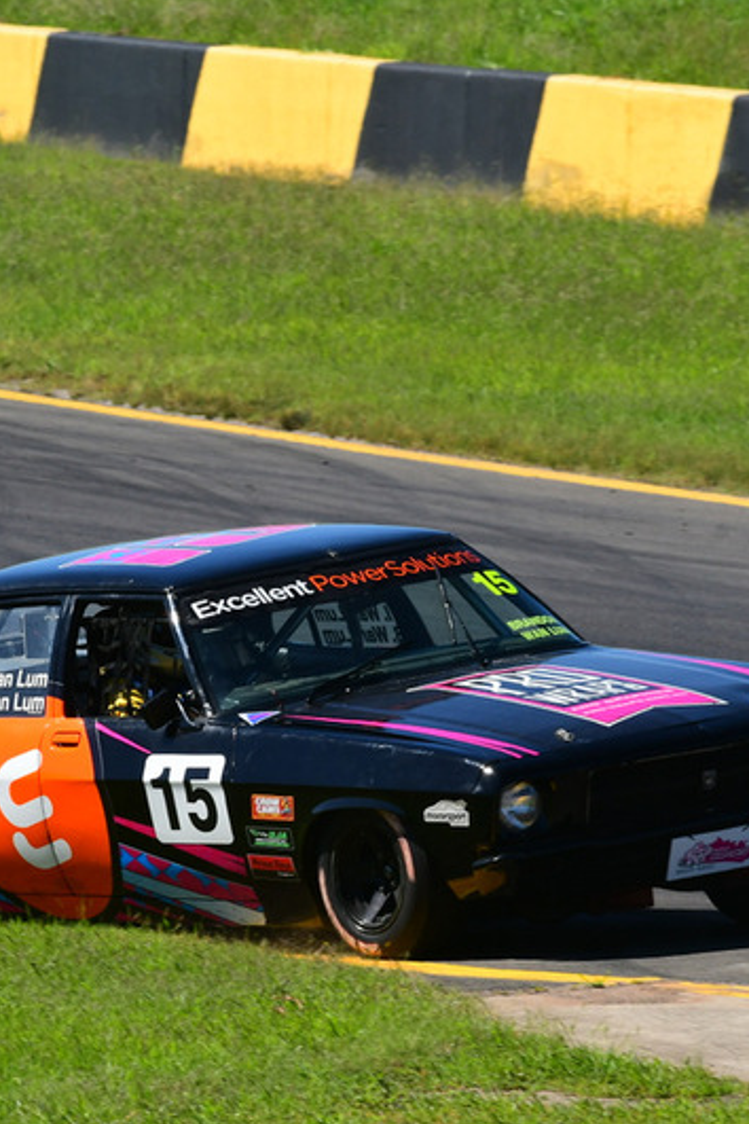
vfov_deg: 2.7
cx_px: 281
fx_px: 23966
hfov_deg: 1.8
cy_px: 563
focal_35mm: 768
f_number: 13
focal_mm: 340
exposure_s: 1/640
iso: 500
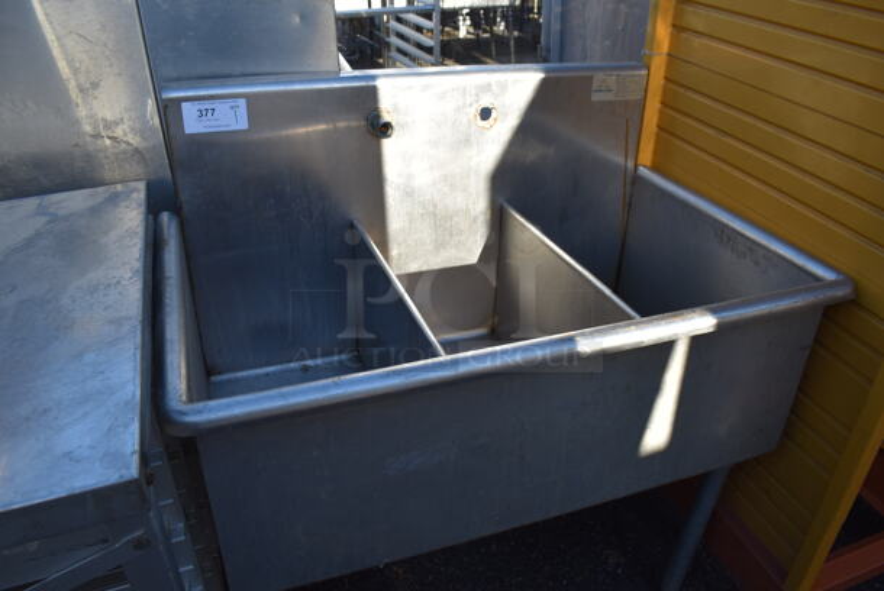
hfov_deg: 67.3
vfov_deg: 48.0
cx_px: 442
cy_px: 296
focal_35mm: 27
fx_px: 664
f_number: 6.3
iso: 200
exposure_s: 1/250
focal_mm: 18
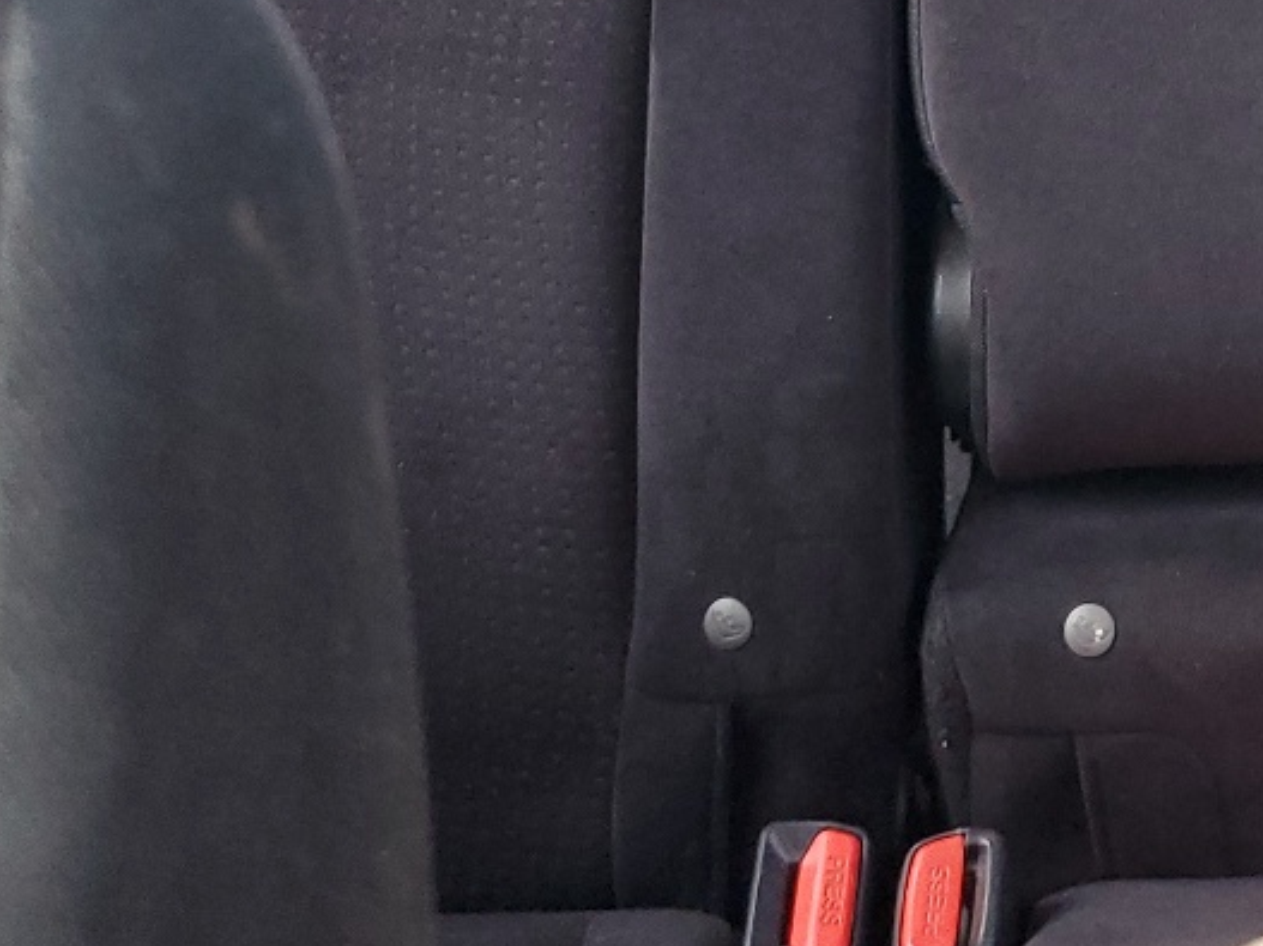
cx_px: 1287
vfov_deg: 16.9
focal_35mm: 79
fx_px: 2882
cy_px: -477
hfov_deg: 23.6
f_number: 1.5
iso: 148
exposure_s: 1/60.2
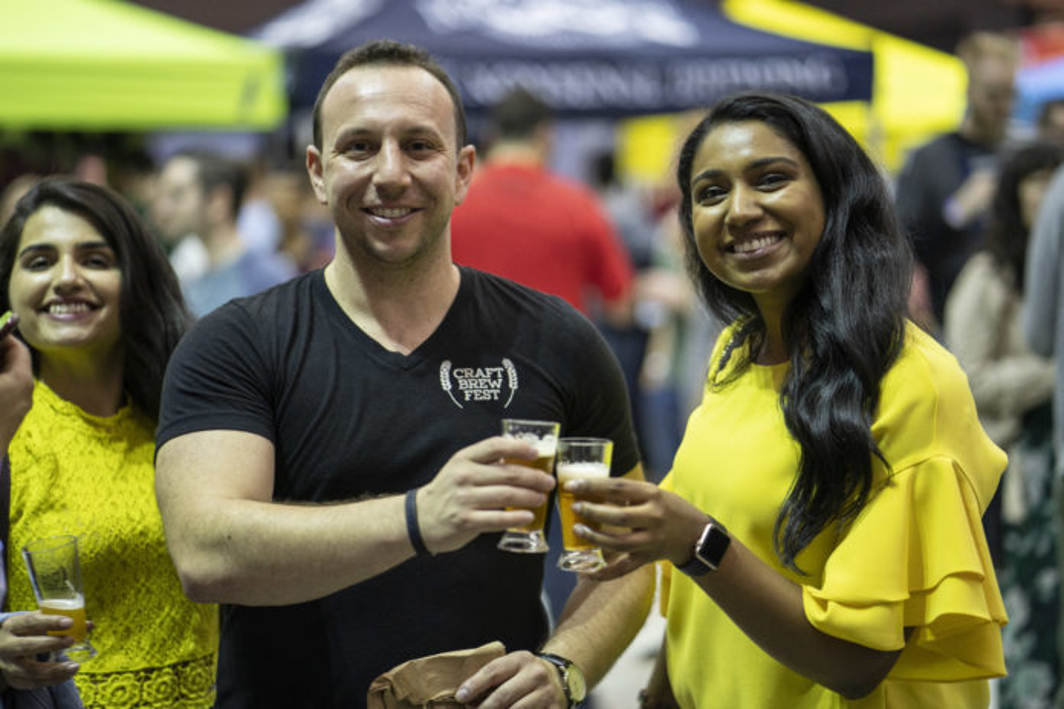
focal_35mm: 85
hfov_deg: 23.9
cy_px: 354
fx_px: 2512
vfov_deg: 16.1
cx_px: 532
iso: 800
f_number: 1.8
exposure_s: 1/60
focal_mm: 85
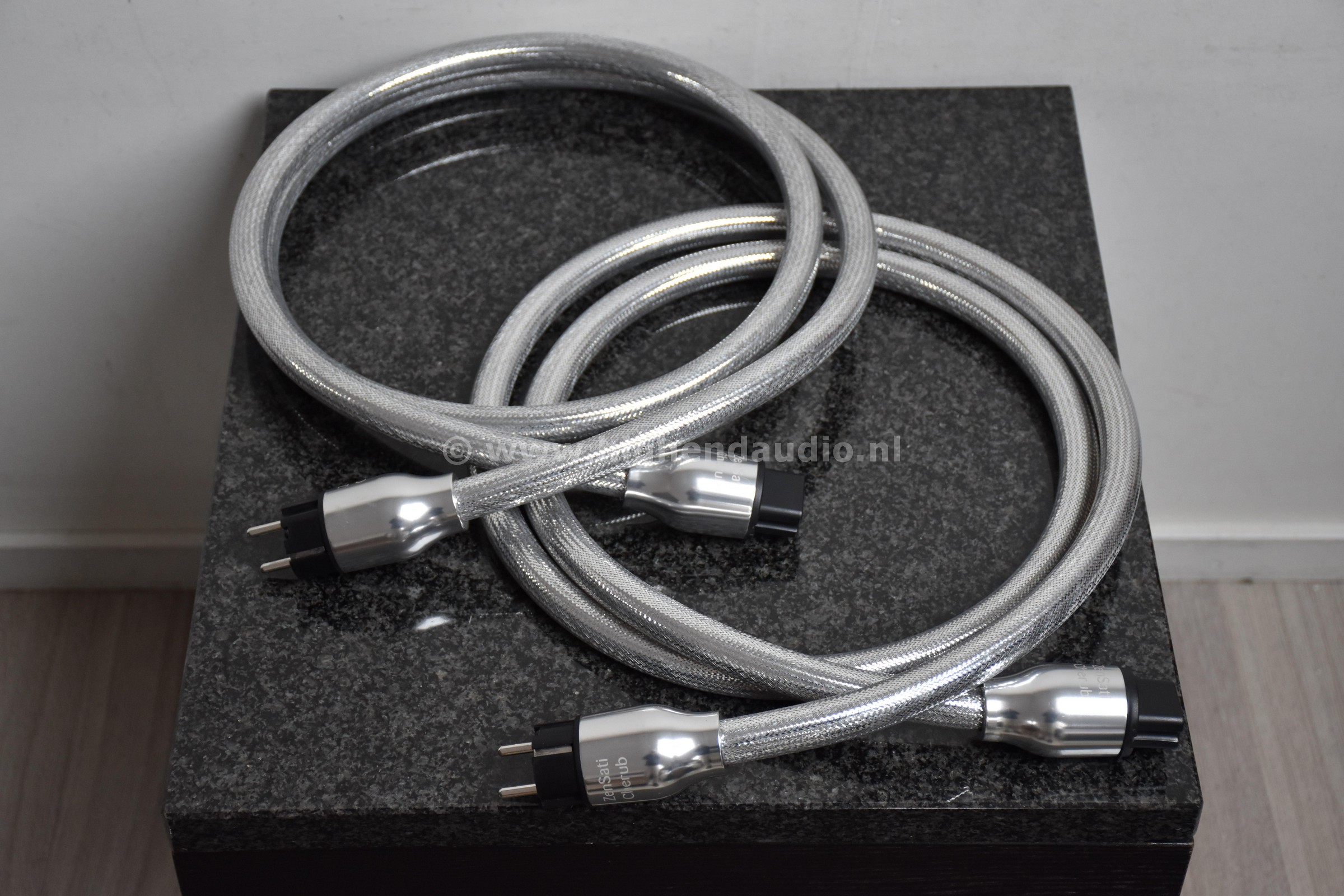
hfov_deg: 29.9
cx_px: 672
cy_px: 448
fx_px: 2520
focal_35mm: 68
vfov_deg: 20.2
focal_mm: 45
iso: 800
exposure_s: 1/60
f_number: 4.5
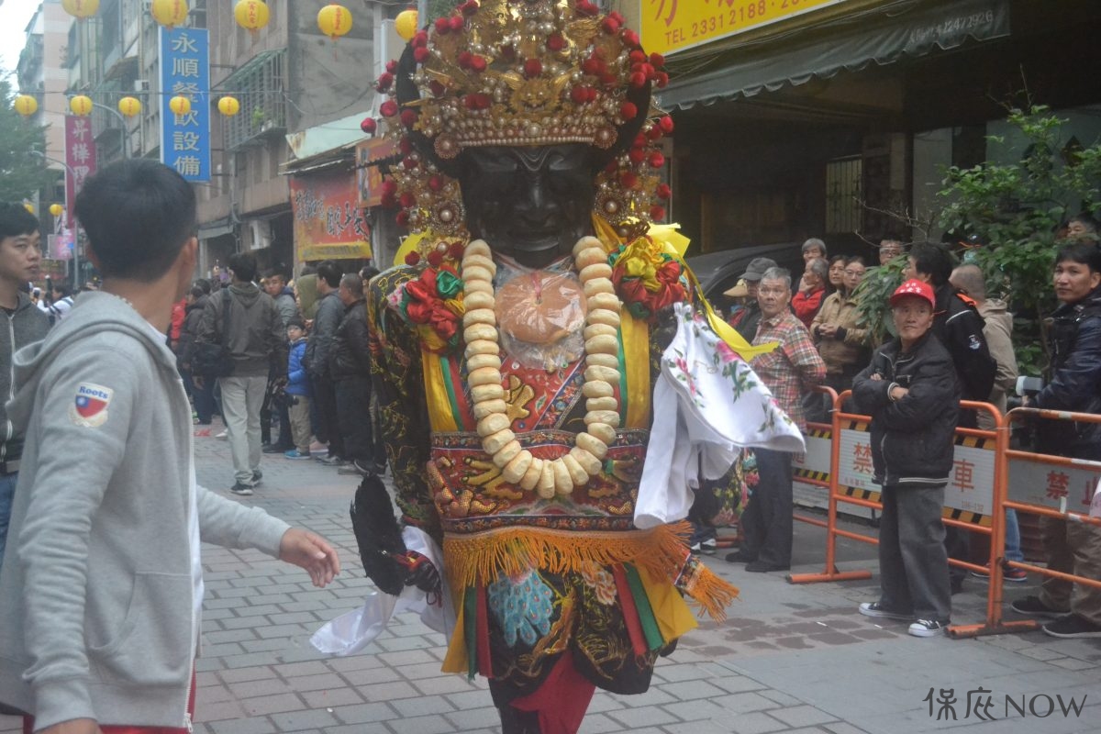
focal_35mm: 42
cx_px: 550
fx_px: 1284
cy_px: 367
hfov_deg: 46.4
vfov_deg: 31.9
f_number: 4.5
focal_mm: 28
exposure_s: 1/500
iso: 3200
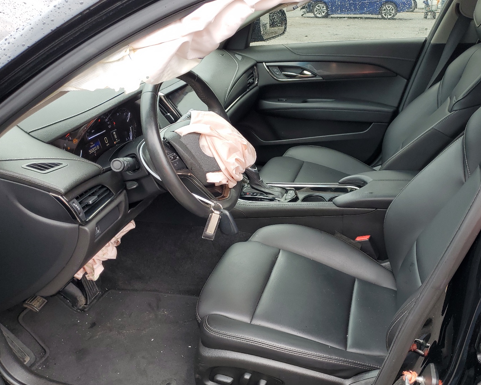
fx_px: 427
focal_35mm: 30
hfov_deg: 58.7
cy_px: 199
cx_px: 257
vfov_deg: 48.5
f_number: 1.5
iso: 50
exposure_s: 1/128
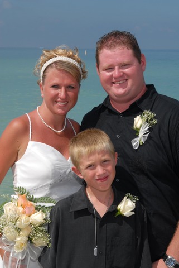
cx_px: 90
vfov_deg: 20.9
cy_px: 134
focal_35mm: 98
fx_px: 726
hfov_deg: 14.1
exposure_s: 1/250
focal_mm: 65
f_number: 16
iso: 250
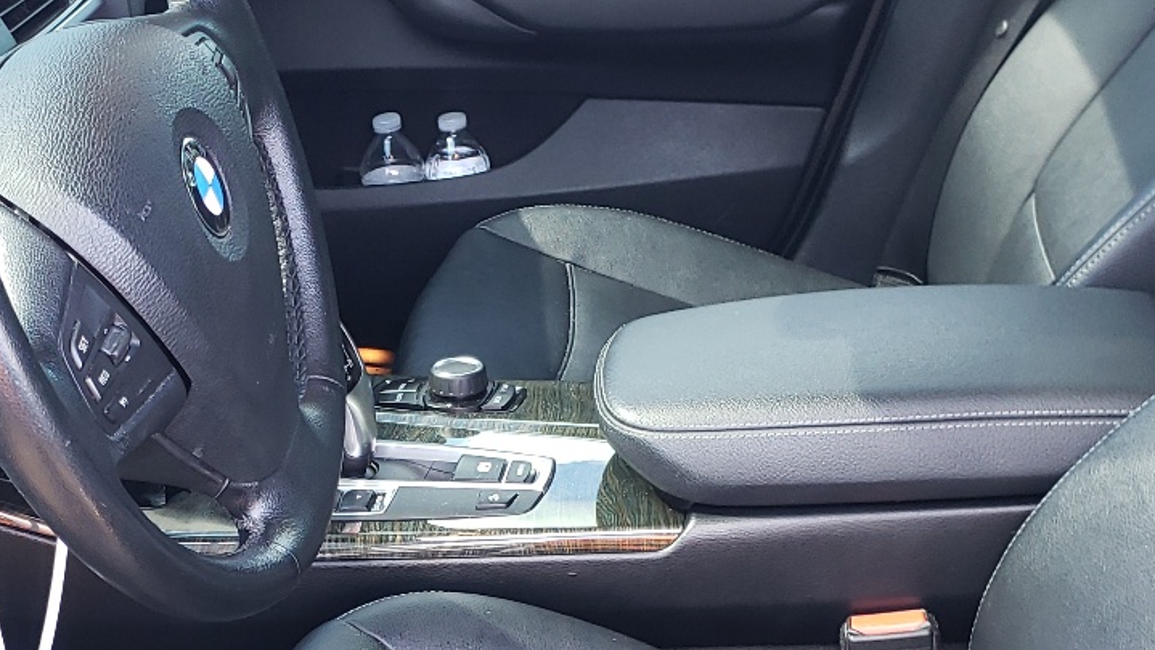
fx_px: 1930
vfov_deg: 18.8
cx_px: 381
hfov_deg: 33.0
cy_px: 591
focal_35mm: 63
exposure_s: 1/50
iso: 69
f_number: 1.5
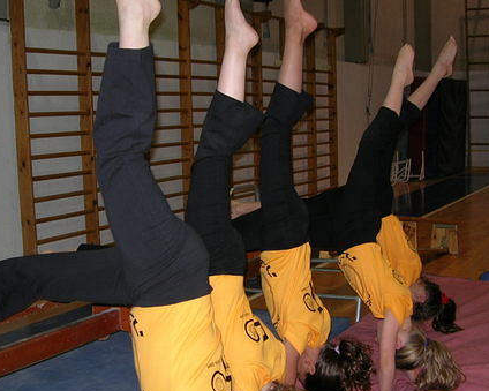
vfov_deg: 27.1
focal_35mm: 56
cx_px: 262
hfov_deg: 33.6
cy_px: 203
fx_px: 810
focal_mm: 7.8
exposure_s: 1/60.1
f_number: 2.8
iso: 67
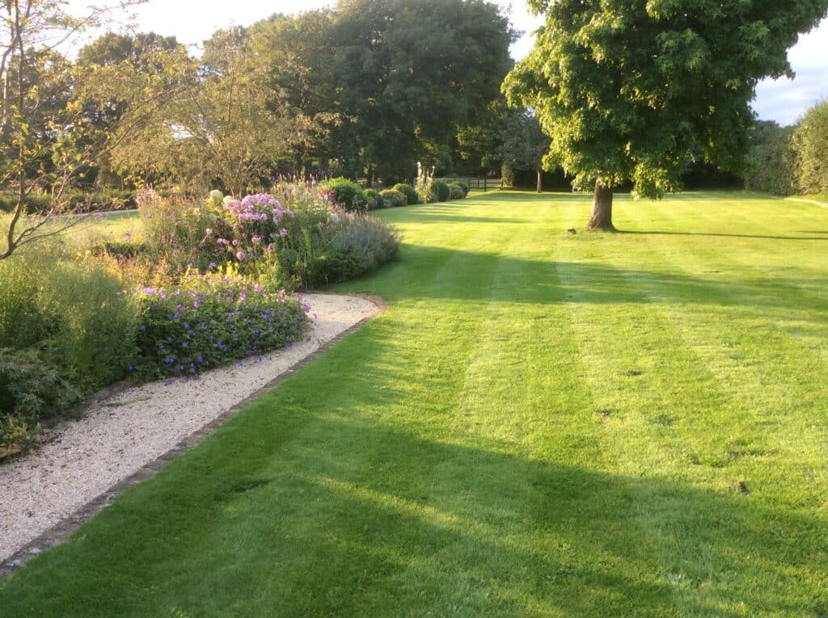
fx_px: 764
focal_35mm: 32
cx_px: 414
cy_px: 309
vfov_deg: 44.1
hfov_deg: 56.9
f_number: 2.4
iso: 32
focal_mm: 3.3
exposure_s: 1/112
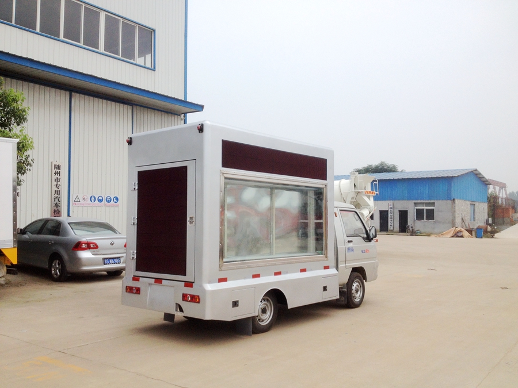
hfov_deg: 52.6
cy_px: 194
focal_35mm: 35
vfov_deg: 40.7
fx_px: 524
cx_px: 259
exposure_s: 1/308
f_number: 2.4
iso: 50
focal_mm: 4.28
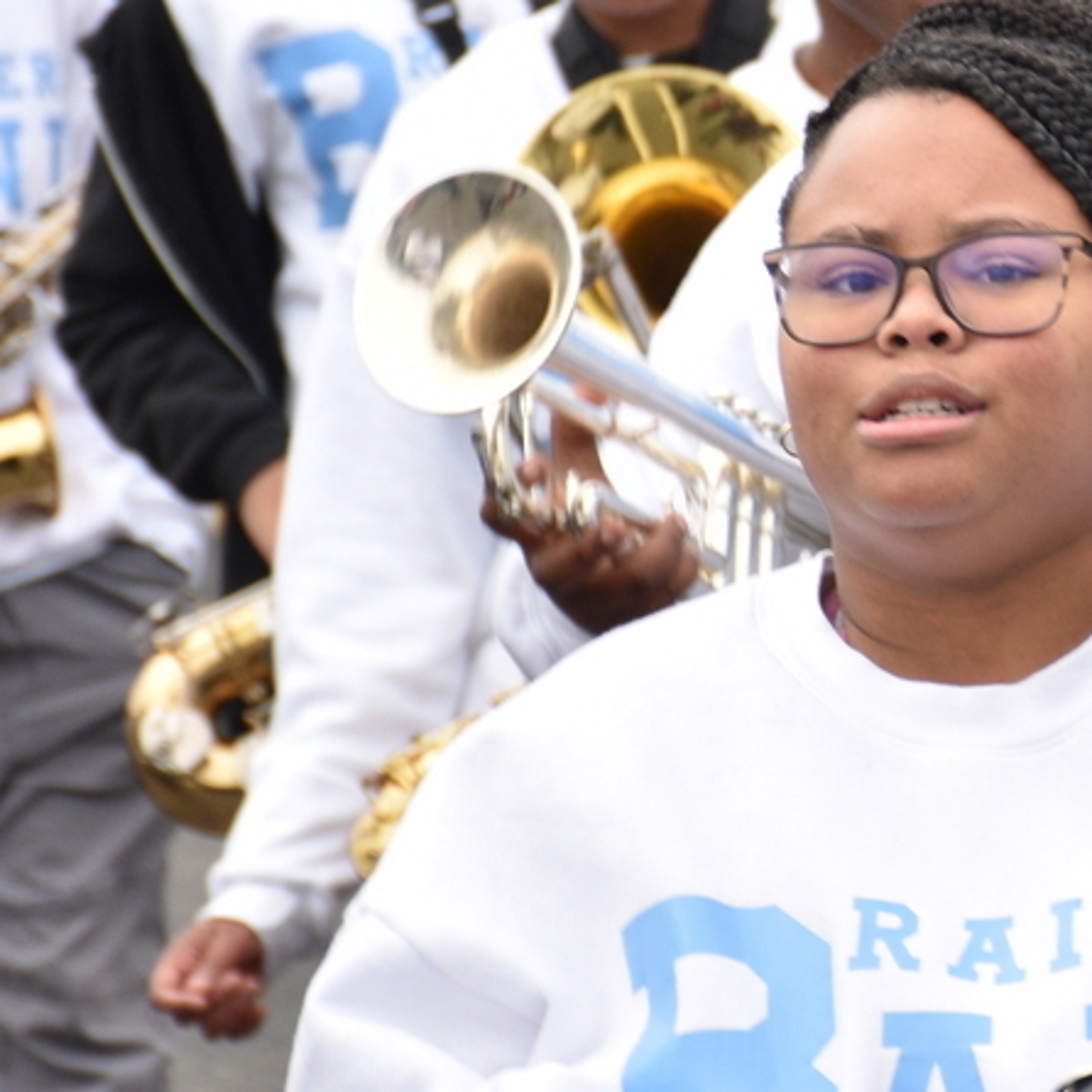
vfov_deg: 3.6
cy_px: 444
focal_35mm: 481
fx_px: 17150
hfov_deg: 3.6
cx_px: 1288
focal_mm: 105
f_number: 5.6
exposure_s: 1/250
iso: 250
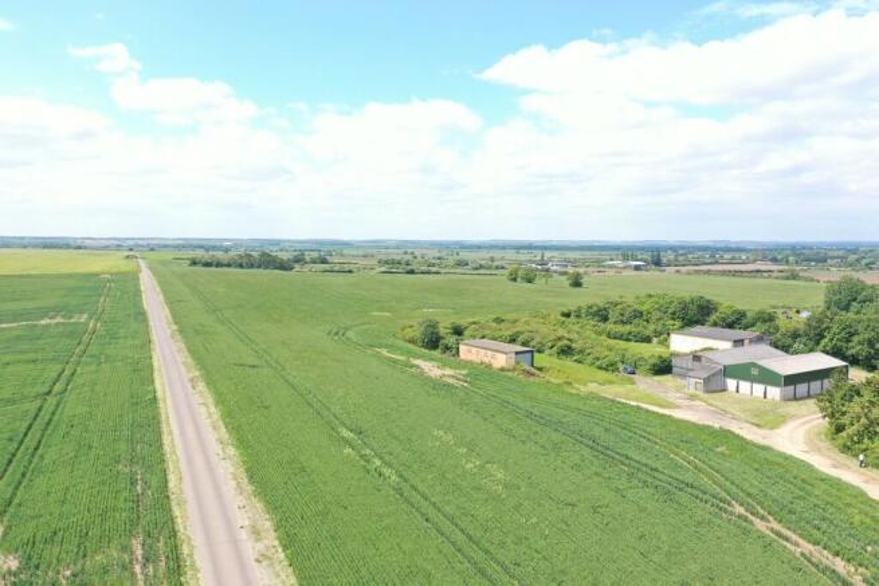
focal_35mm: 28
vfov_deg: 46.4
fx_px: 684
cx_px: 440
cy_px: 293
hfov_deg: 65.5
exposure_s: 1/320
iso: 100
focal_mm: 10.26
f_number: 5
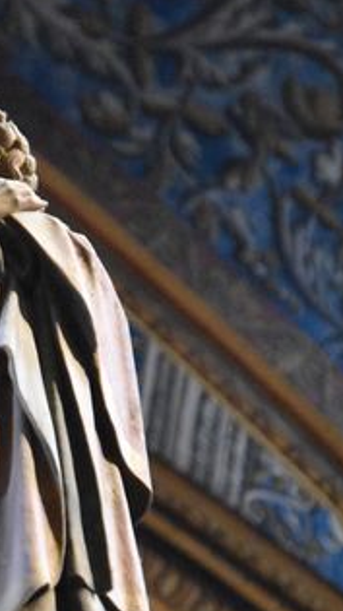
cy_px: 349
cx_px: -55
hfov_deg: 2.2
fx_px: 8757
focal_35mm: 541
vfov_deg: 4.0
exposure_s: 1/40
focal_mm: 155
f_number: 5.3
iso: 12800
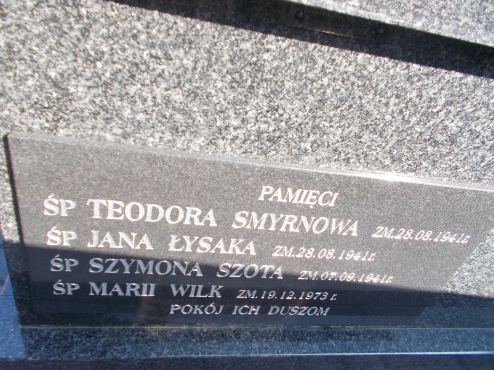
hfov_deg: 67.3
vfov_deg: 53.1
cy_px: 185
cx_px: 247
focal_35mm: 26
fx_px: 371
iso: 80
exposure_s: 1/100
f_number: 3.2
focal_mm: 4.6
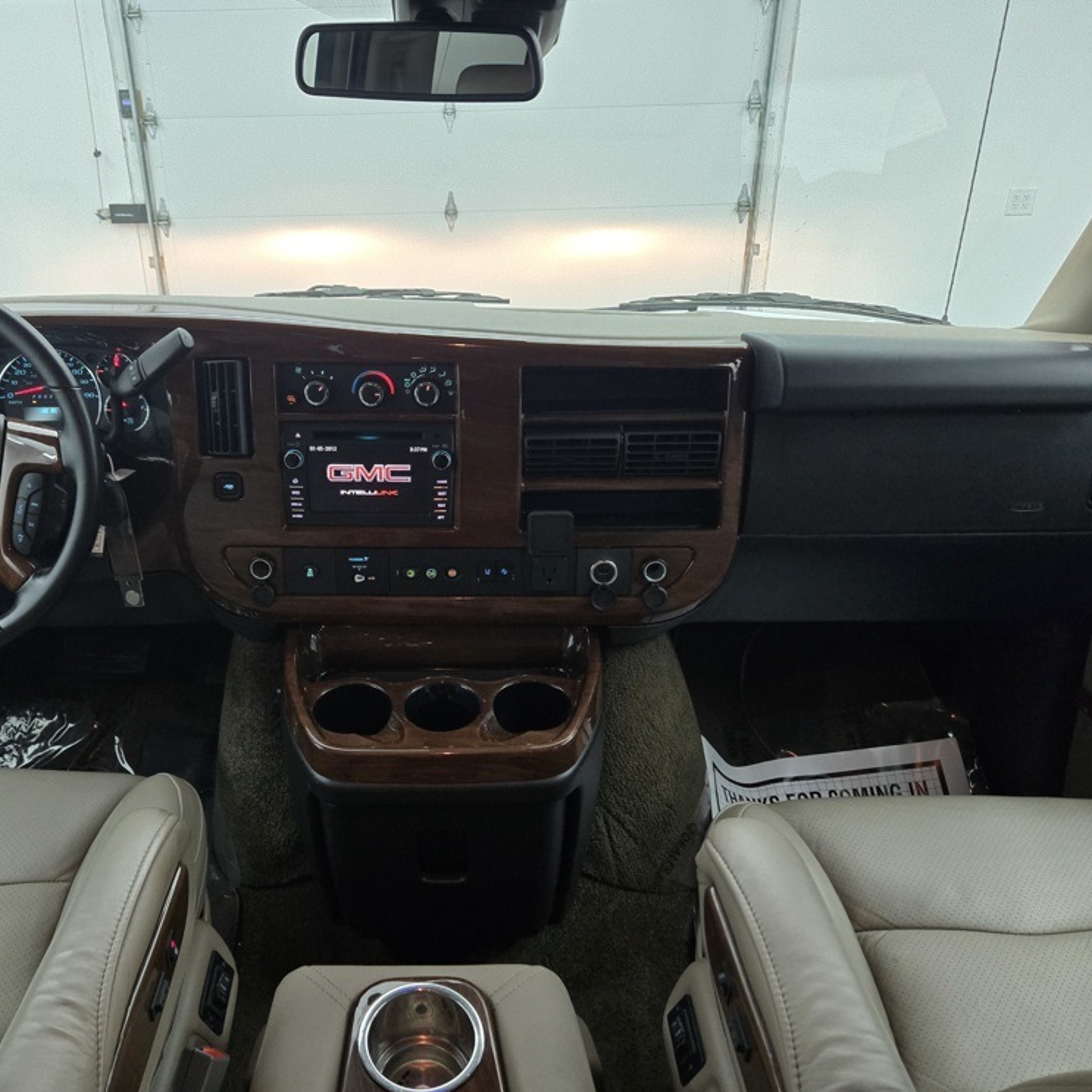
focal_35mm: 28
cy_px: 538
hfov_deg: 56.8
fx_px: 999
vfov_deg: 57.3
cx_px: 428
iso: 500
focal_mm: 5.4
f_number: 1.8
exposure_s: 1/120
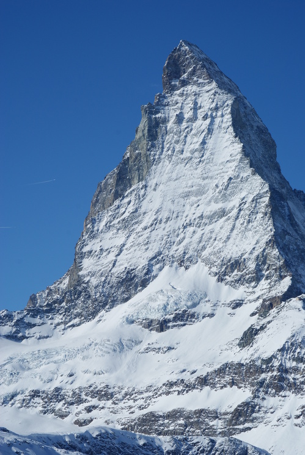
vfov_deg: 13.7
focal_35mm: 150
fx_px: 1902
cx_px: 152
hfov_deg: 9.2
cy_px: 228
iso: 100
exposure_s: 1/320
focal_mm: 100
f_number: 13
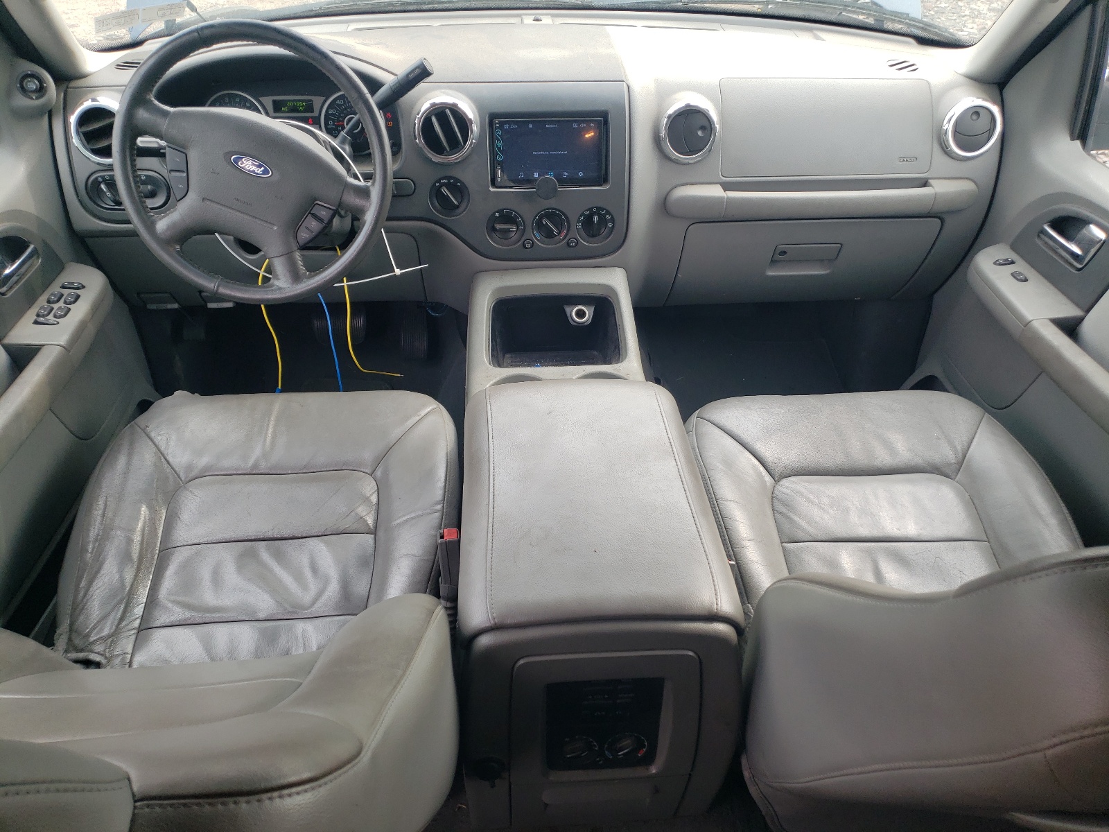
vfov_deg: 53.1
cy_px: 416
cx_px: 554
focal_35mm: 26
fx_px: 833
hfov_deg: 67.3
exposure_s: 1/192
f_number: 1.5
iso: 50
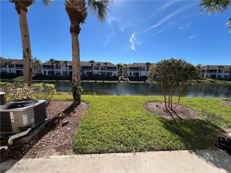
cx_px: 116
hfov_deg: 106.2
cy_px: 86
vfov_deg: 89.9
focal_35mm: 13
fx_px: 87
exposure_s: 1/1167
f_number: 1.8
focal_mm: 1.57
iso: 32
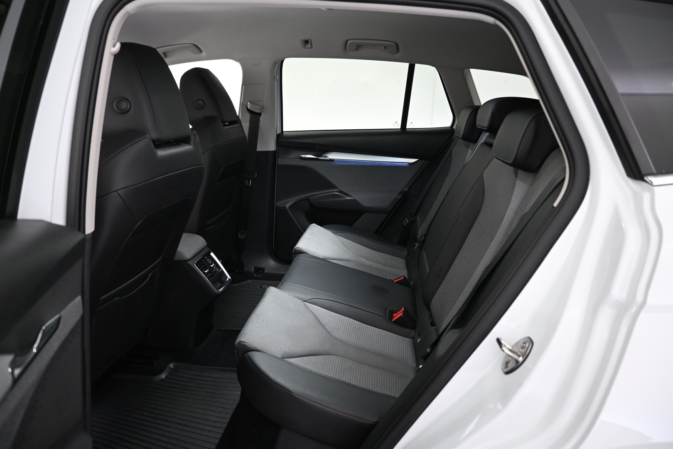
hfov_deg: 73.7
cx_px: 336
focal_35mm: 24
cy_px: 224
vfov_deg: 53.1
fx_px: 449
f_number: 3.5
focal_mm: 16
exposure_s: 1/25
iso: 1250
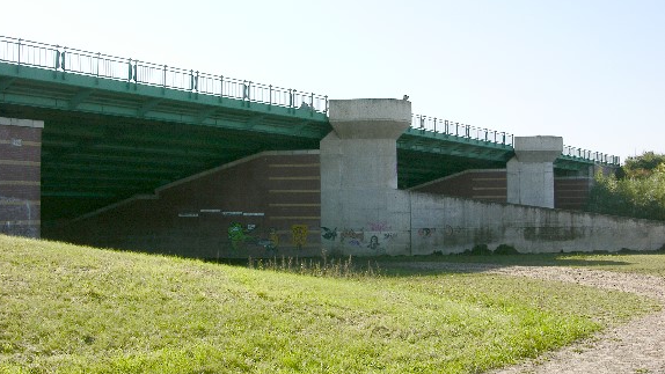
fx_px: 688
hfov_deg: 51.6
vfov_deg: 30.4
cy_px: 176
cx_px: 327
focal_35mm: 39
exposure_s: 1/111
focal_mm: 8.9
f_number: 8
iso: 50
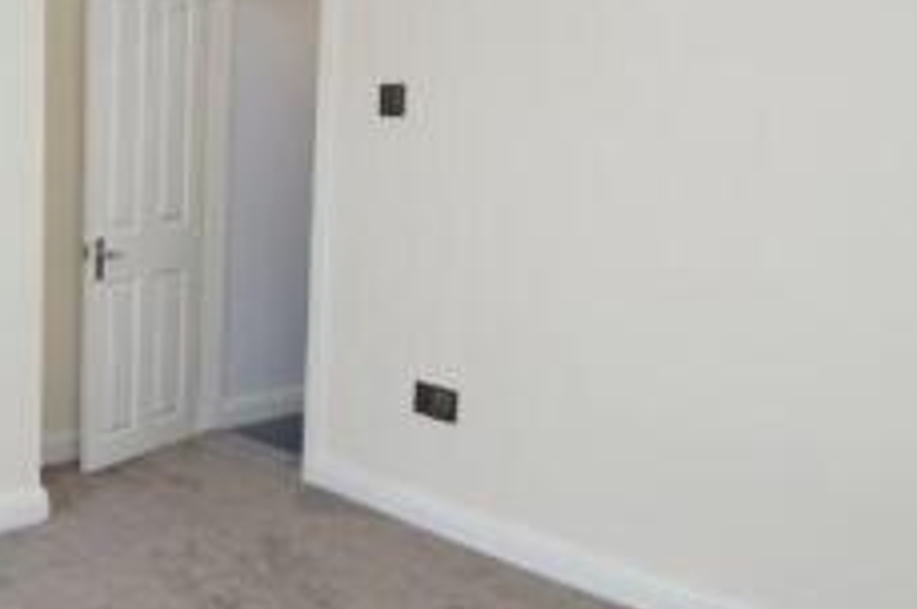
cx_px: 142
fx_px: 1094
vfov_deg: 30.9
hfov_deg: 42.7
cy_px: 214
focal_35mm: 43
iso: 320
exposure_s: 1/60
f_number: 3.5
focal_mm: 10
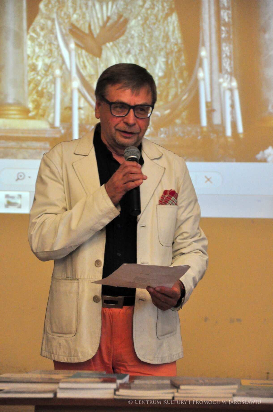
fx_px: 1796
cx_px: 136
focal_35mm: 158
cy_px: 206
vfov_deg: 13.1
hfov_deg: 8.7
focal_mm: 105
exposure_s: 1/60
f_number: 5.3
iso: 2200
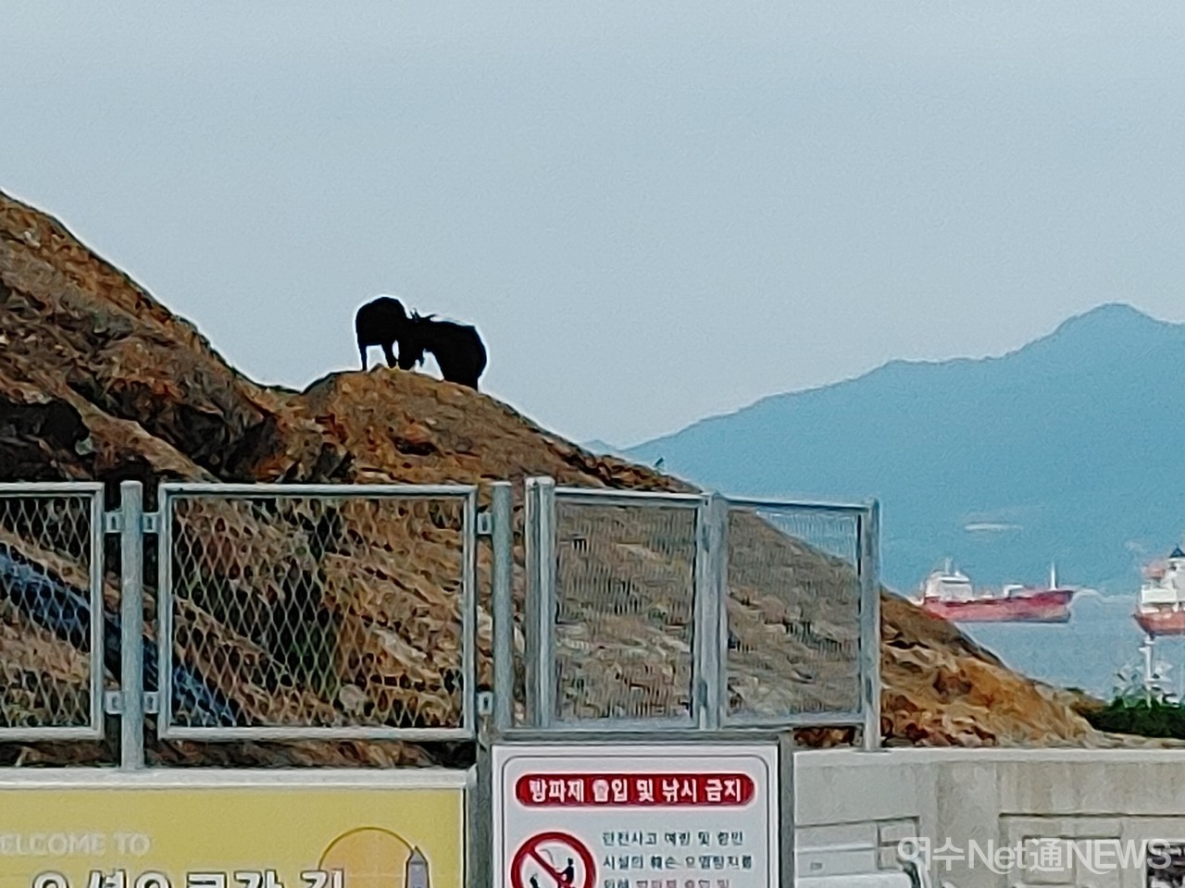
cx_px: 592
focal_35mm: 223
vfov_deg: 6.7
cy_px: 444
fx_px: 7634
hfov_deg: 8.9
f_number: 1.8
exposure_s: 1/606
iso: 50
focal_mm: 4.81
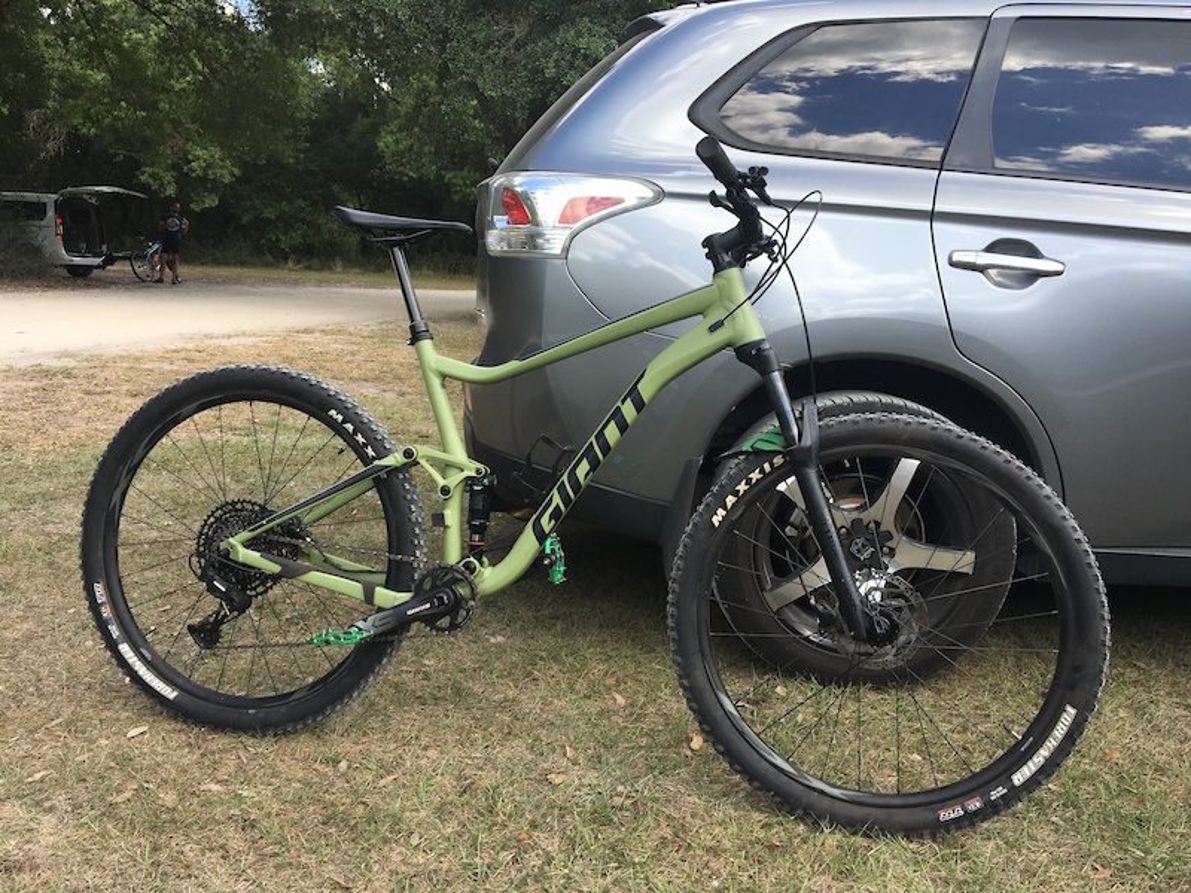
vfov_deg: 48.2
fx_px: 998
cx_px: 596
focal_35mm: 29
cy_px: 446
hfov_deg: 61.7
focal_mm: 4.15
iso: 25
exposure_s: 1/392
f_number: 2.2
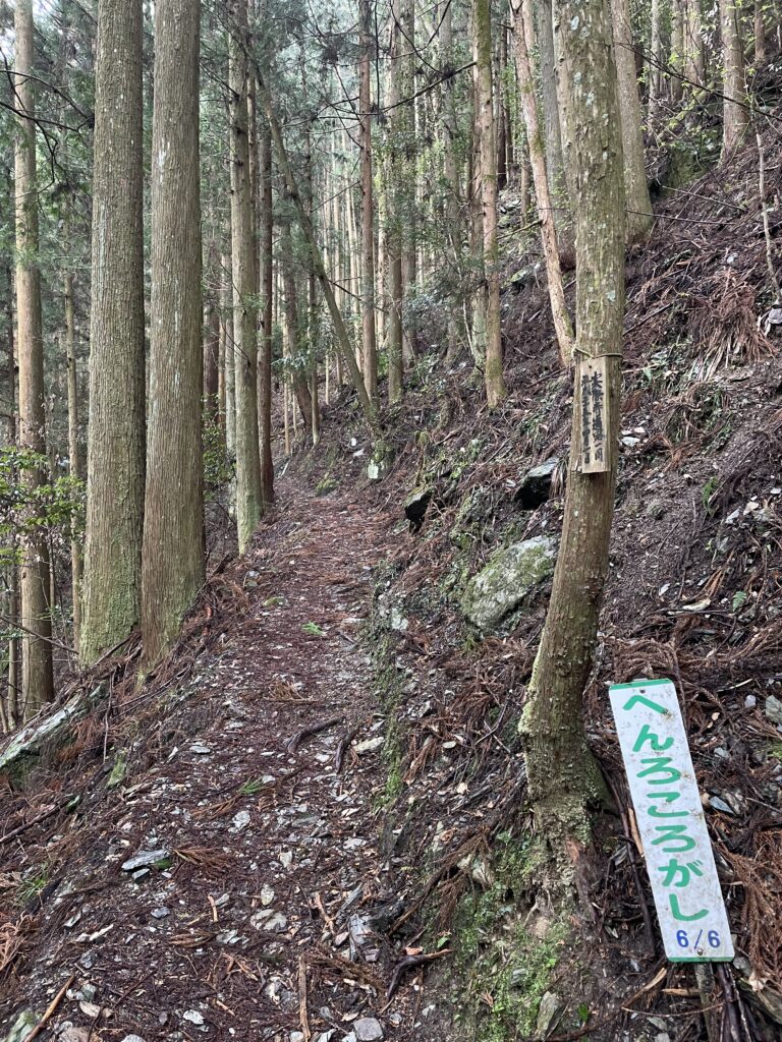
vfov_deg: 67.3
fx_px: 783
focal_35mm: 26
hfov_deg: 53.1
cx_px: 391
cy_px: 521
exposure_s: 1/60
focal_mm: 4.2
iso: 160
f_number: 1.6
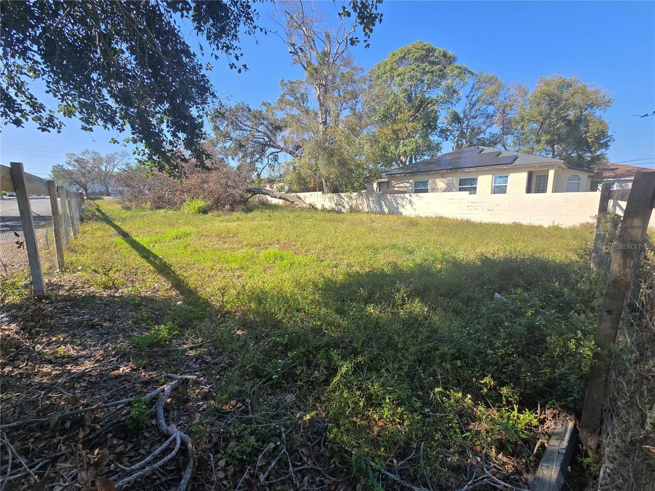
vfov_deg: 89.9
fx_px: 246
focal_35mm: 13
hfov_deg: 106.2
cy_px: 246
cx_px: 328
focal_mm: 2.2
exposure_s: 1/1265
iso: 50
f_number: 2.2
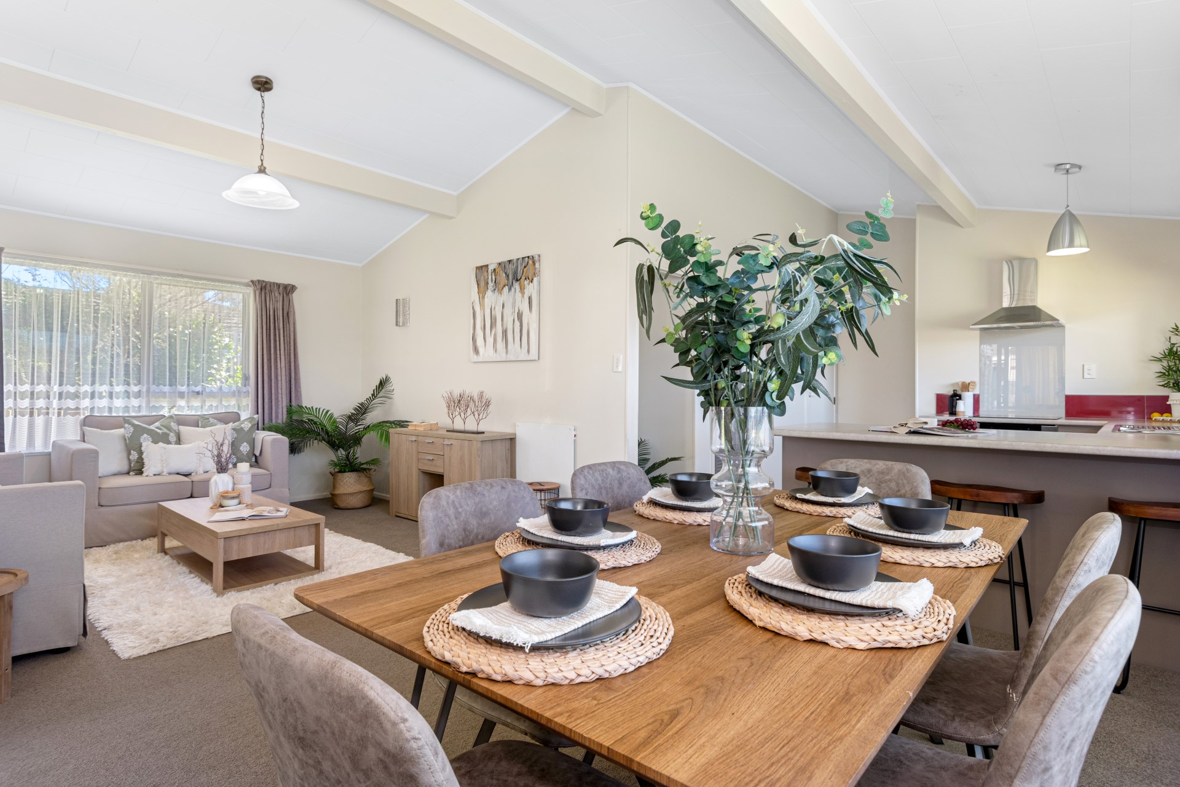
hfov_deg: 90.0
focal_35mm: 18
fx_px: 590
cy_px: 394
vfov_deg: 67.4
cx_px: 590
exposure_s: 1/13
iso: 250
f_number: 7.1
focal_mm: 12
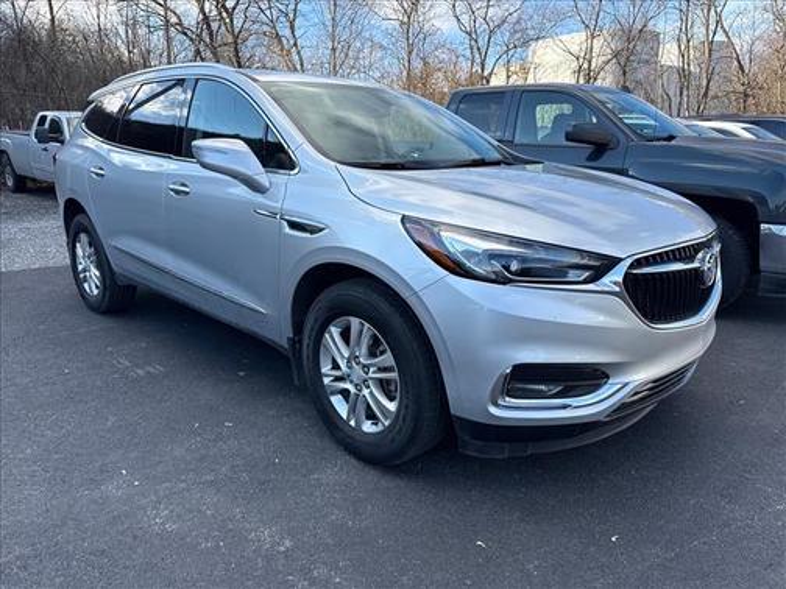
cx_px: 393
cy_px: 294
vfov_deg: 56.8
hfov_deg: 71.6
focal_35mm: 24
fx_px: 545
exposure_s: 1/1522
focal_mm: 6.76
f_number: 1.78
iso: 80
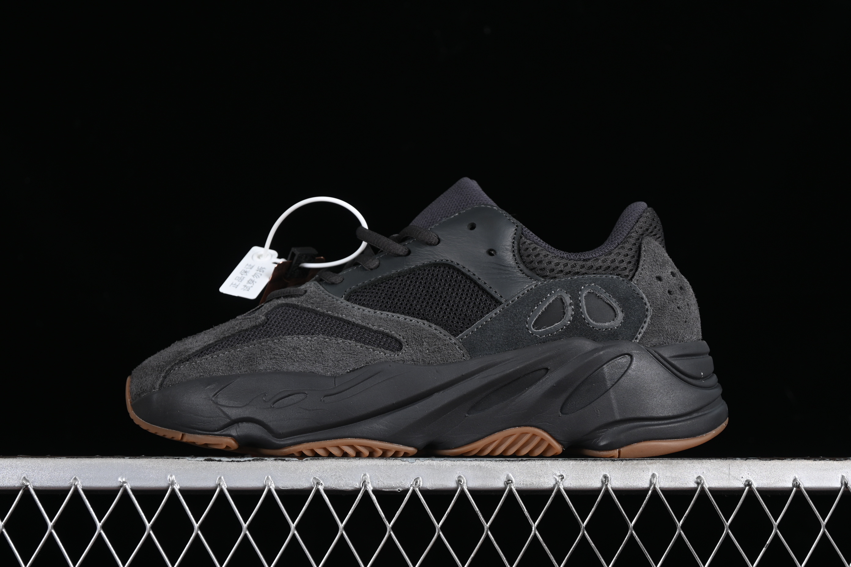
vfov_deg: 18.2
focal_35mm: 75
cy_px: 284
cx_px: 426
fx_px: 1773
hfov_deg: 27.0
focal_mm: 50
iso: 160
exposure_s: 1/60
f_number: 6.3
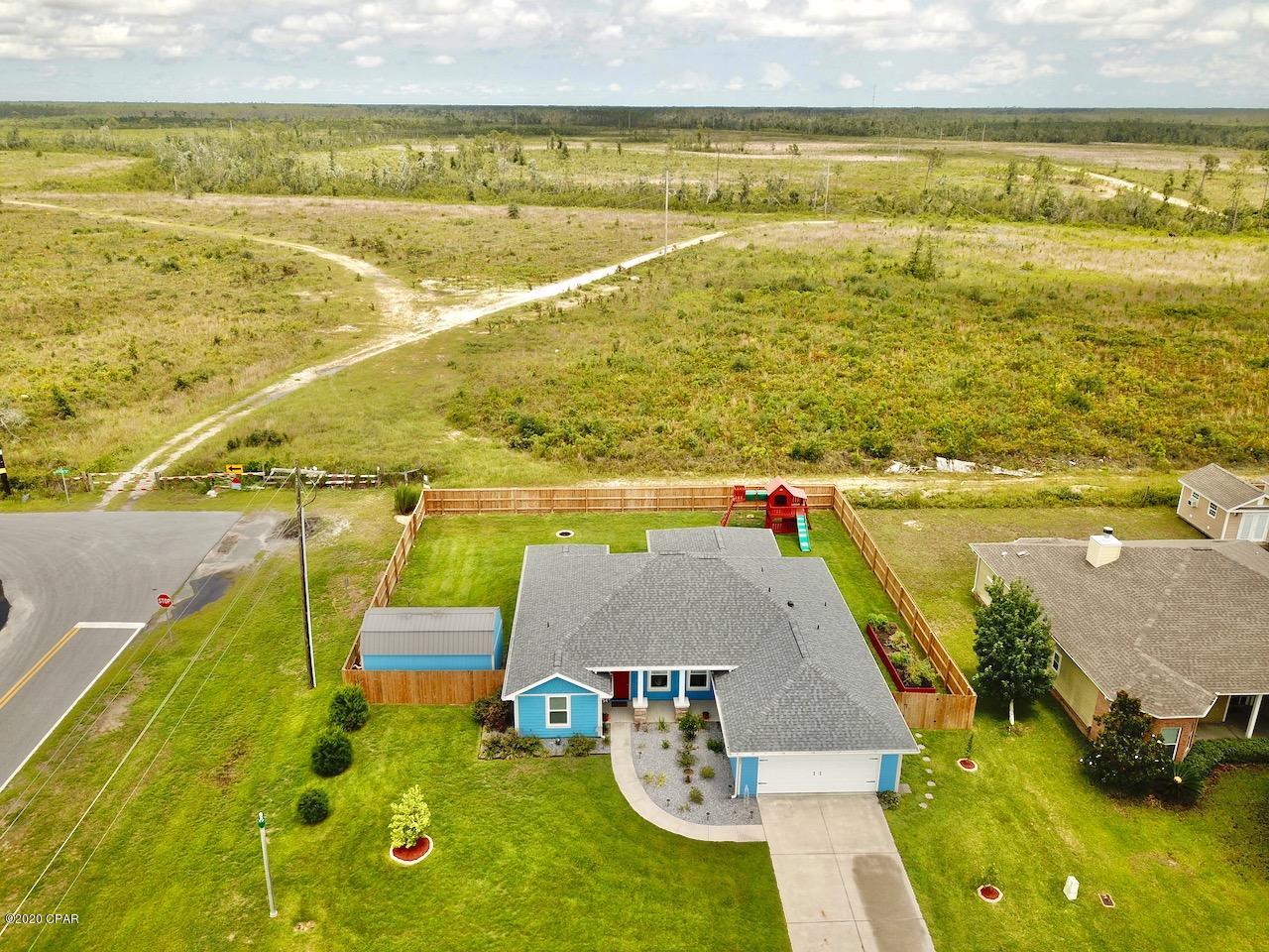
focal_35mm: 26
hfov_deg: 67.3
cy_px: 476
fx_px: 953
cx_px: 634
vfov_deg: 53.1
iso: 100
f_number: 2.2
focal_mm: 4.73
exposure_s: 1/729
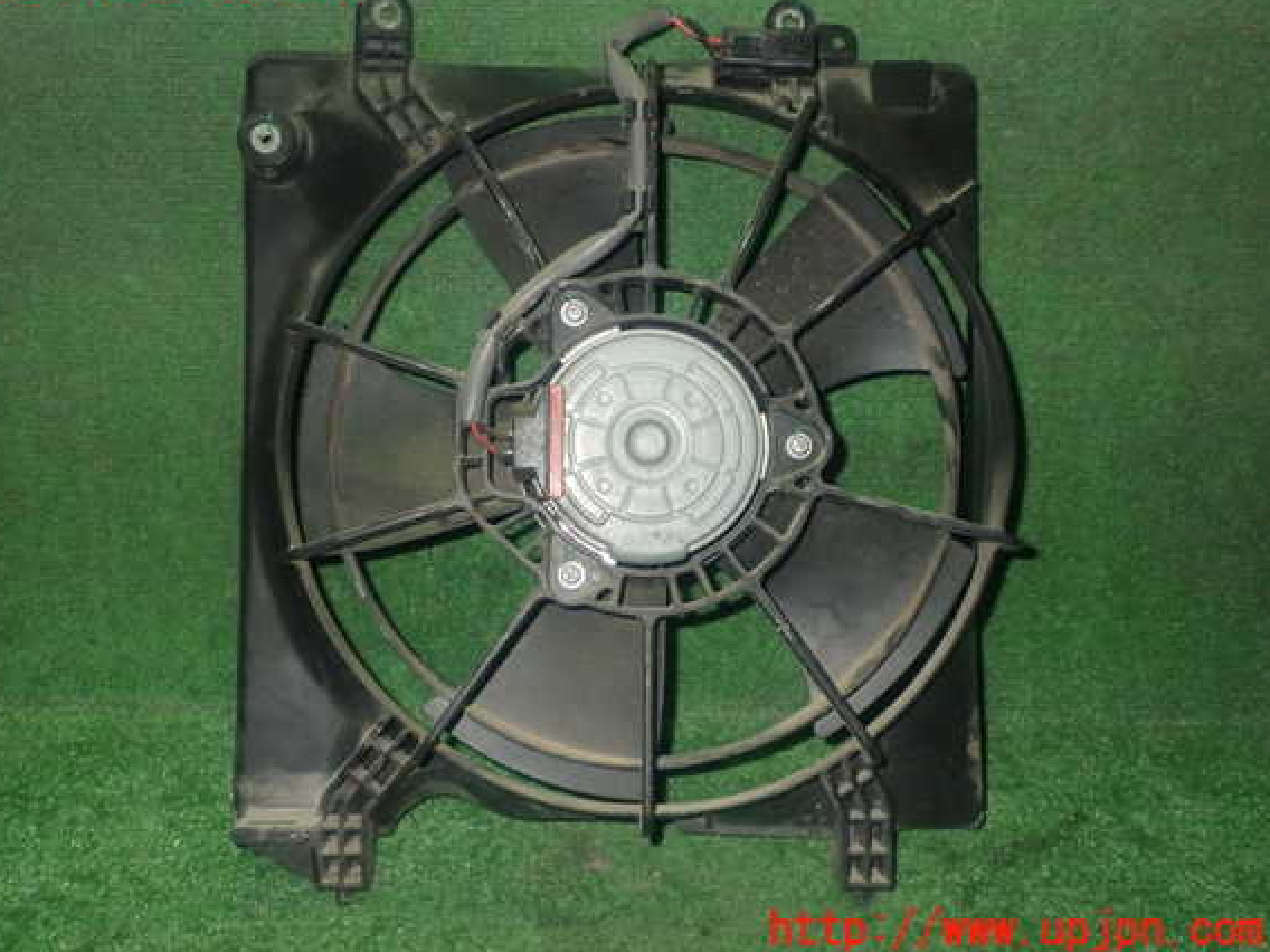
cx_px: 604
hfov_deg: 49.0
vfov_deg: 37.7
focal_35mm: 38
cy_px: 456
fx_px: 1394
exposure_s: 1/40
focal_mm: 6.37
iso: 800
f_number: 7.1
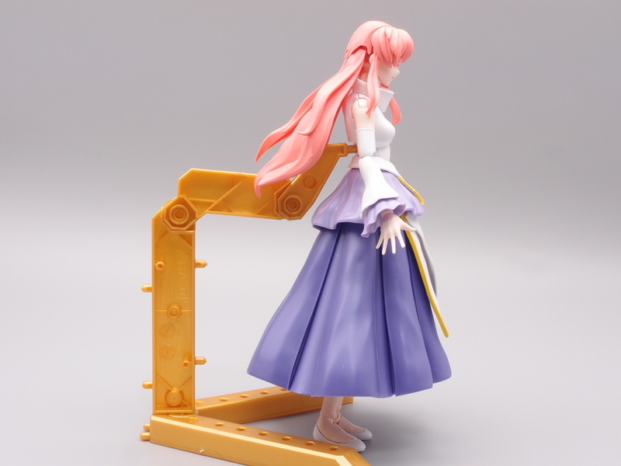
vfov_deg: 31.5
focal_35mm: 46
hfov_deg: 41.2
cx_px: 310
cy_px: 233
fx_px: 825
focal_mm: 9.87
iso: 100
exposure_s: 1/5
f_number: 8
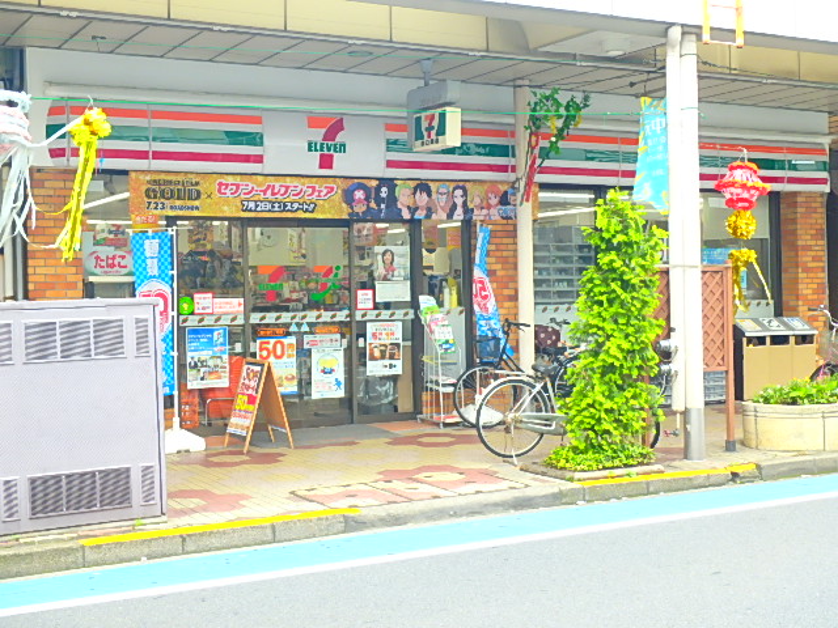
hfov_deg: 42.1
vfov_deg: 32.2
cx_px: 419
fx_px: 1089
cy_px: 314
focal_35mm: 45
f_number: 5.2
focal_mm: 8.1
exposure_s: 1/50
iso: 250
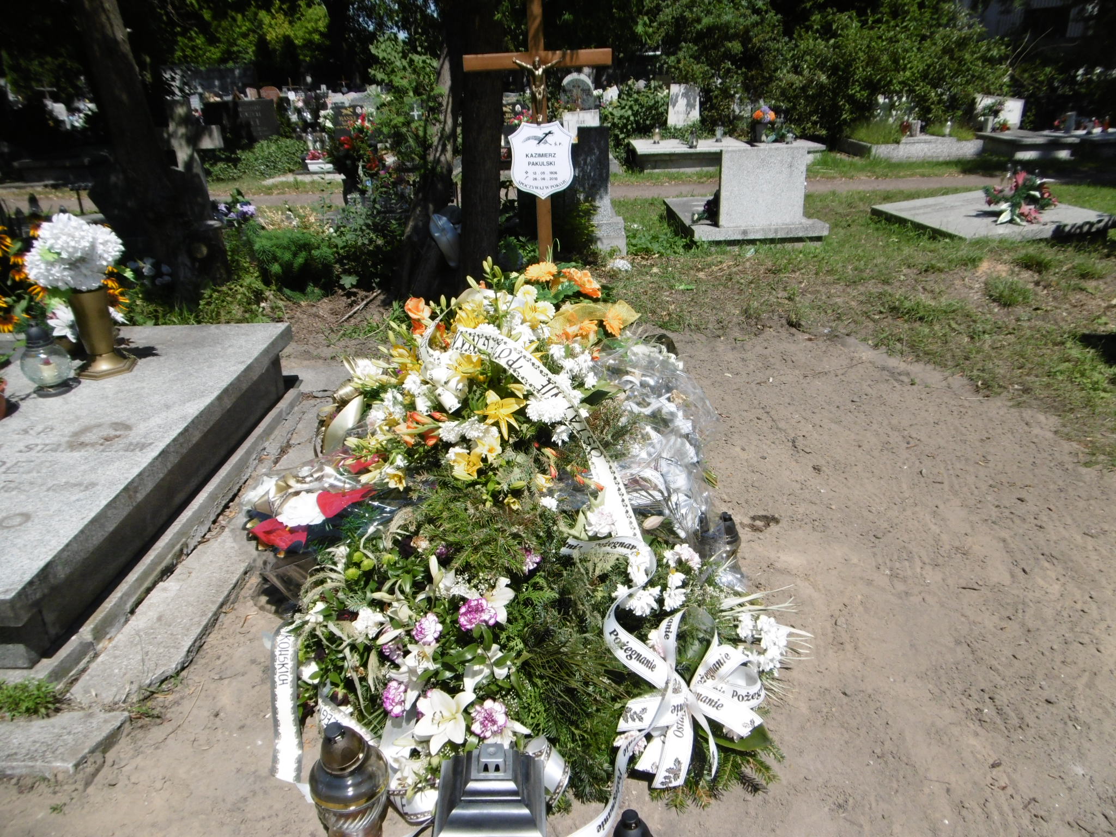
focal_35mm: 24
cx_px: 558
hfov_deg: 71.6
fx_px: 774
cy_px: 418
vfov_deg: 56.8
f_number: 7.8
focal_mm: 4.3
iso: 100
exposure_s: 1/320
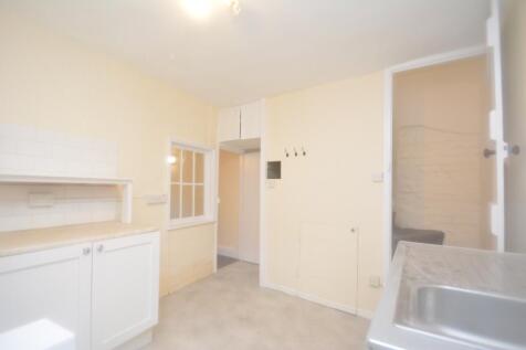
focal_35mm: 16
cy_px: 175
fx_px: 241
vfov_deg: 72.0
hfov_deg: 95.0
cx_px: 263
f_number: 4
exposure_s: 1/60
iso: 1100
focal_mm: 11
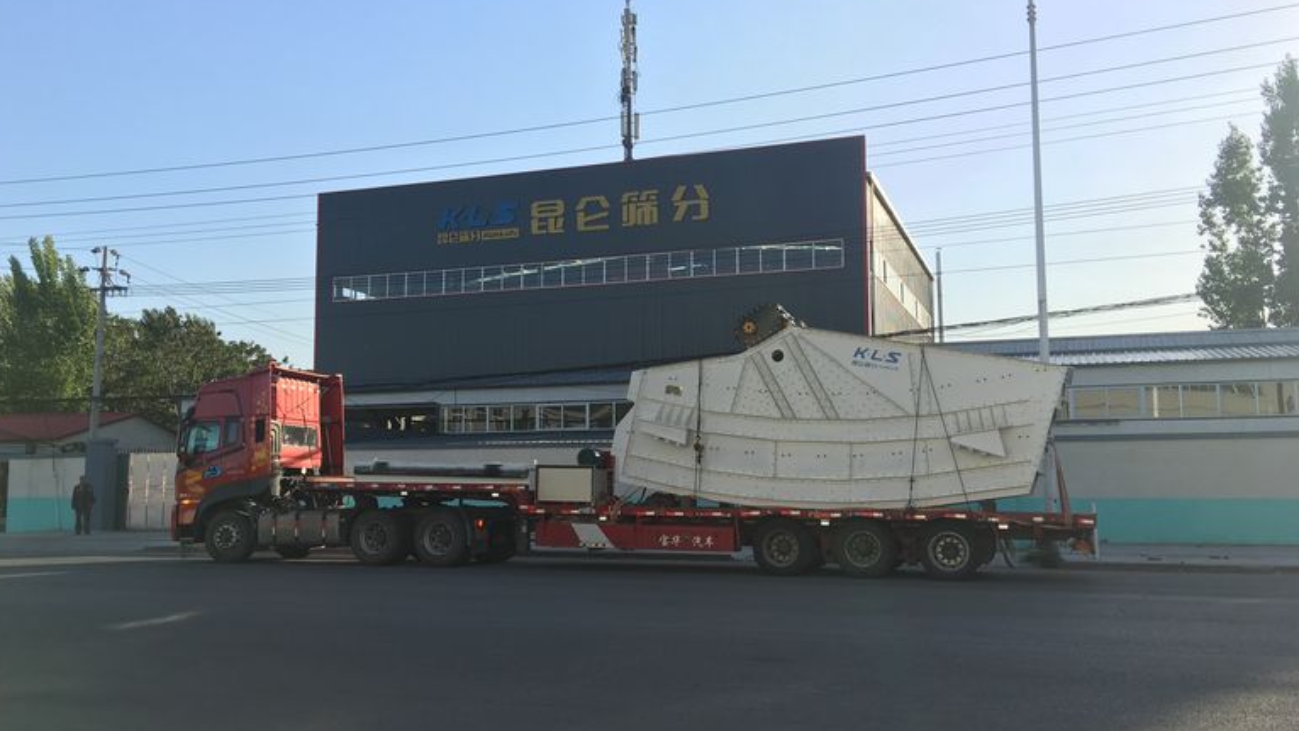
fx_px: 1137
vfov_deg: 35.6
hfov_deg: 59.5
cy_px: 378
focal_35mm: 33
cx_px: 636
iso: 25
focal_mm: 4.15
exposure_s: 1/725
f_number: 2.2
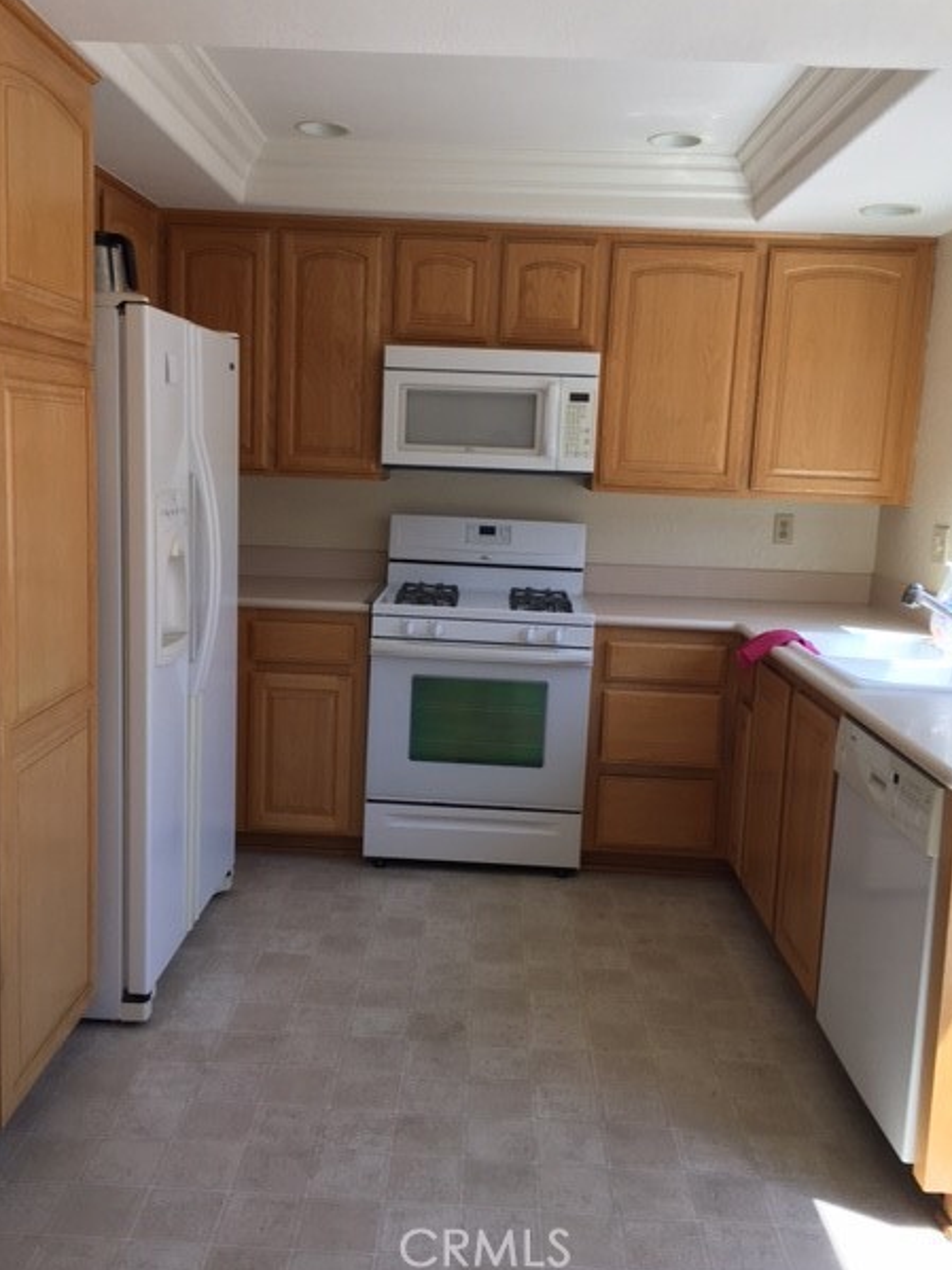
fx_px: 1137
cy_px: 600
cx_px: 458
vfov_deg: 58.3
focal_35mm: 31
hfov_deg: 45.4
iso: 25
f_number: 2.2
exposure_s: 1/120
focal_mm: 4.15
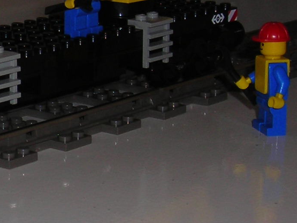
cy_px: 143
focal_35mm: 143
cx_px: -169
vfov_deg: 10.4
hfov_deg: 13.0
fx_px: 1227
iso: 50
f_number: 3.2
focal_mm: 6.3
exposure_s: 1/60.1
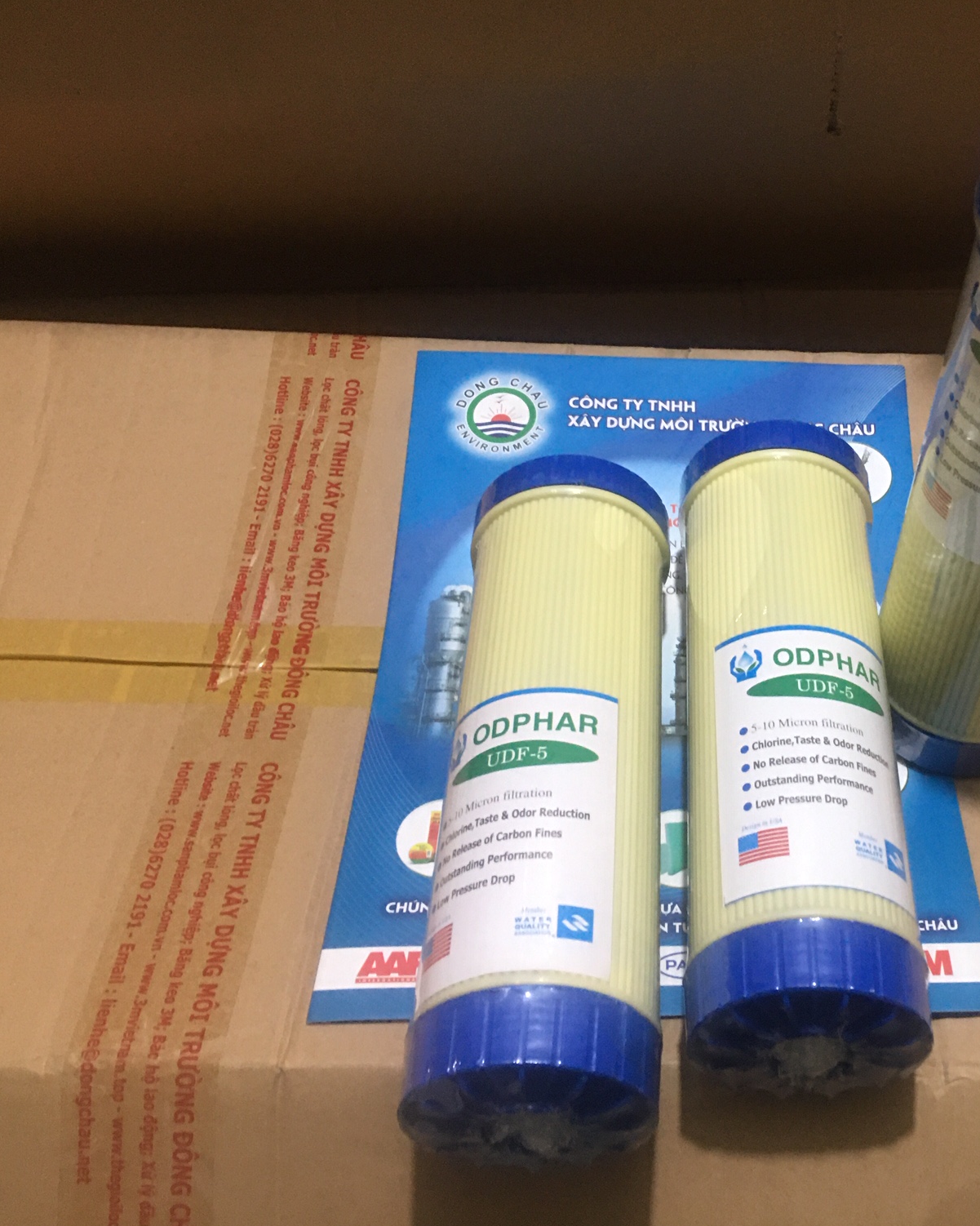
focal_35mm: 38
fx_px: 1378
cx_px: 730
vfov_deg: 47.9
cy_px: 614
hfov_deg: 38.2
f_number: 2.2
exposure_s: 1/8
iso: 100
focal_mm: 4.15
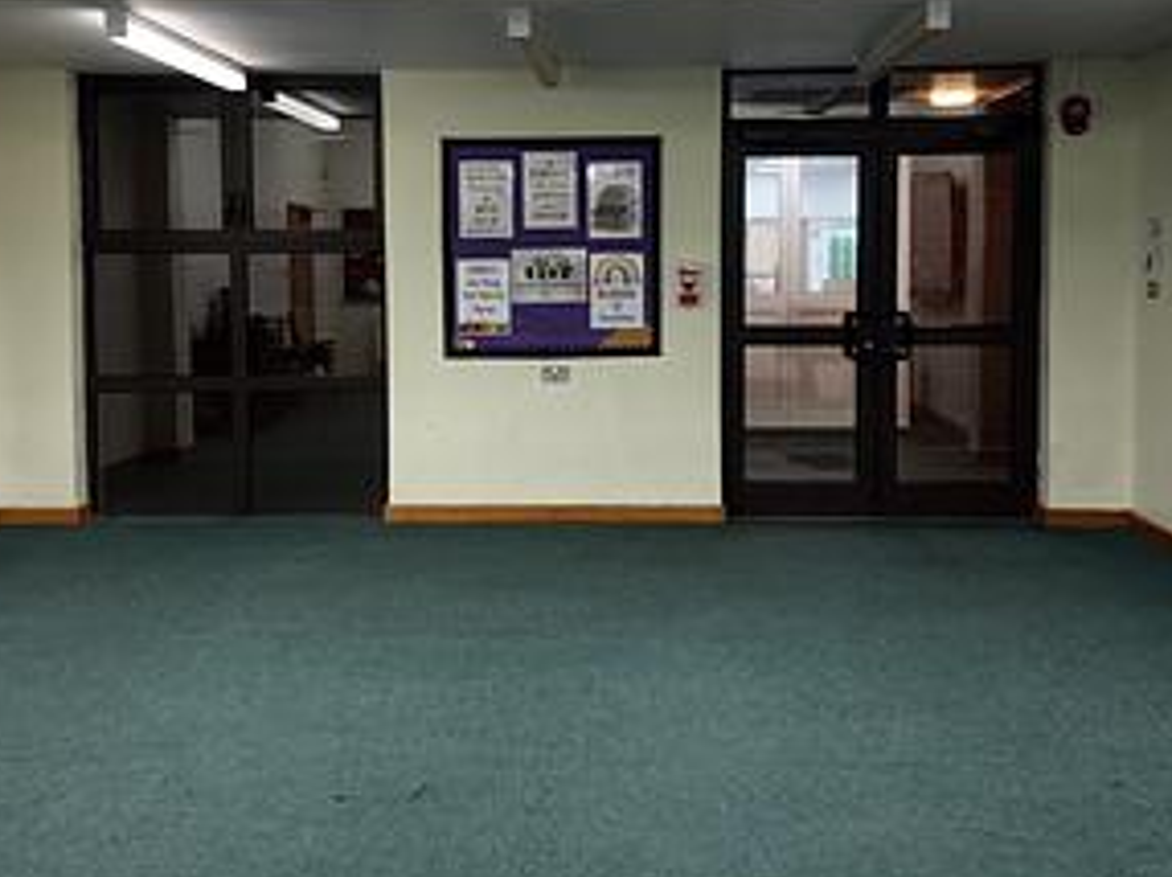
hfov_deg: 44.8
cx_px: 566
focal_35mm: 42
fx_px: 1421
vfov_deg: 34.1
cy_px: 326
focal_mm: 6.76
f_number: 1.78
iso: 160
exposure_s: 1/100
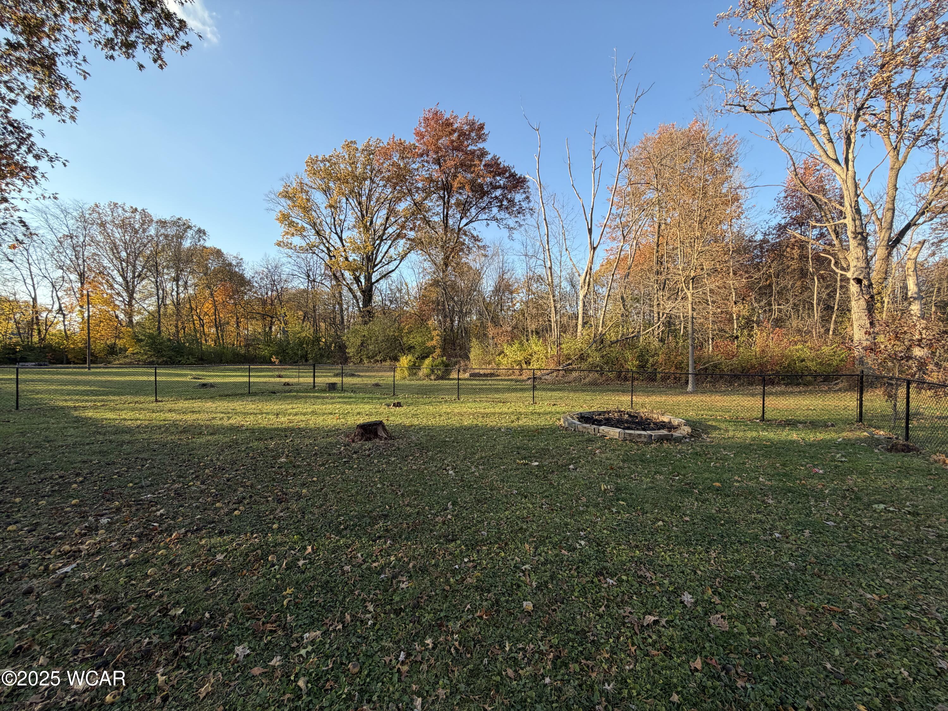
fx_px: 383
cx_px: 474
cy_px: 356
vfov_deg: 85.7
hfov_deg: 102.1
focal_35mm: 14
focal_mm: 2.22
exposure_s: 1/502
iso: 64
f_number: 2.2
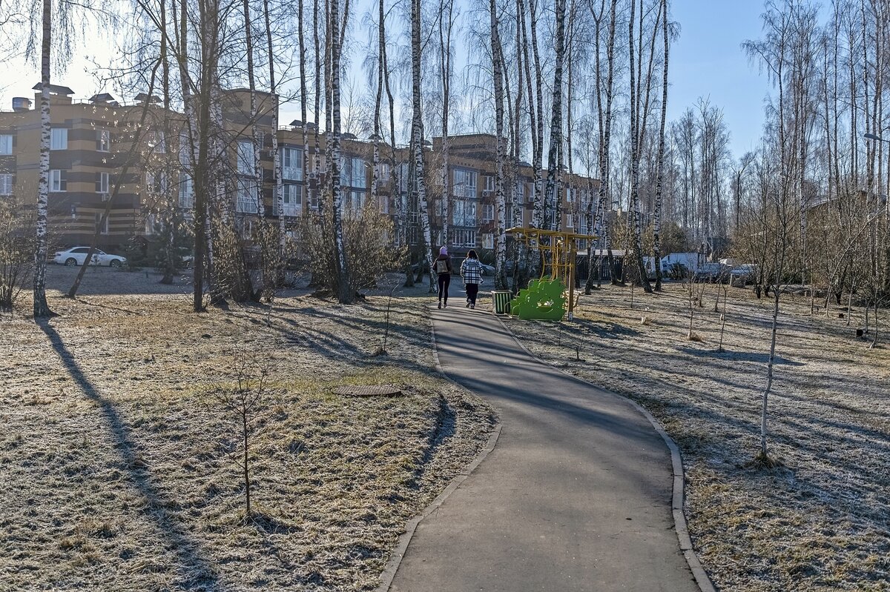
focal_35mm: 42
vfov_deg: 31.9
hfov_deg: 46.4
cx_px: 445
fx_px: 1038
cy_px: 296
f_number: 7.1
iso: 100
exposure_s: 1/400
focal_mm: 42
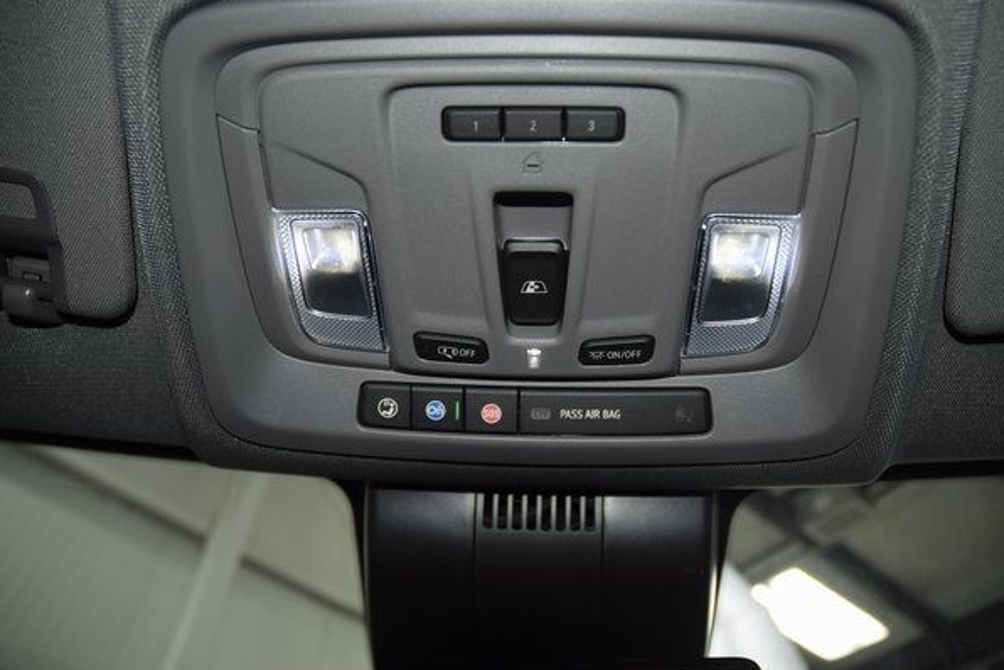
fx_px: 809
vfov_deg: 45.0
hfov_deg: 63.6
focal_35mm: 29
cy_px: 321
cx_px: 531
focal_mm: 18
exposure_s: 1/60
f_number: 3.5
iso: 320
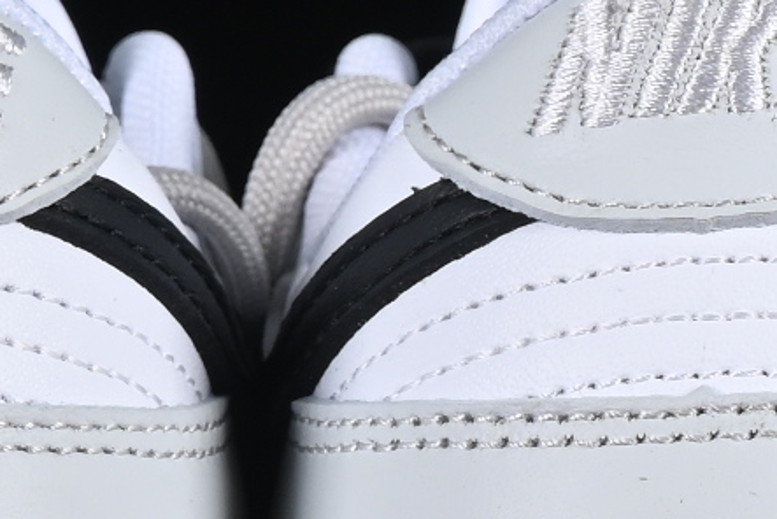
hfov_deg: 4.4
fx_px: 10172
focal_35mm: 471
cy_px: 28
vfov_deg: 2.9
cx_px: 398
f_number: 8
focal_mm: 50
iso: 160
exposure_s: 1/80
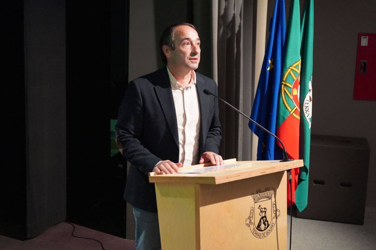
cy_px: 125
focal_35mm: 48
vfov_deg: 28.1
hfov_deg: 41.1
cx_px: 188
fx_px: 501
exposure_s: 1/160
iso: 12800
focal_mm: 48
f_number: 4.5
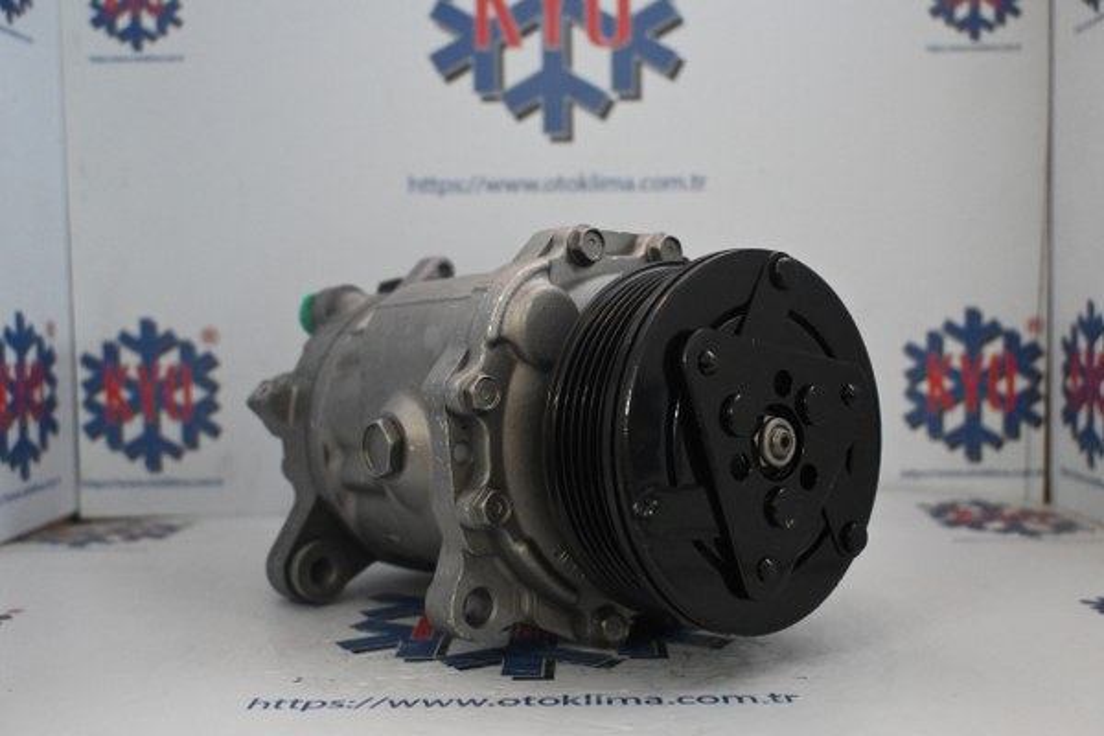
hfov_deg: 51.3
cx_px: 552
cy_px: 368
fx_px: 1150
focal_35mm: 38
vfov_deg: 35.5
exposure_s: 1/60
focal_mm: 25
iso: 4000
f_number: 4.2
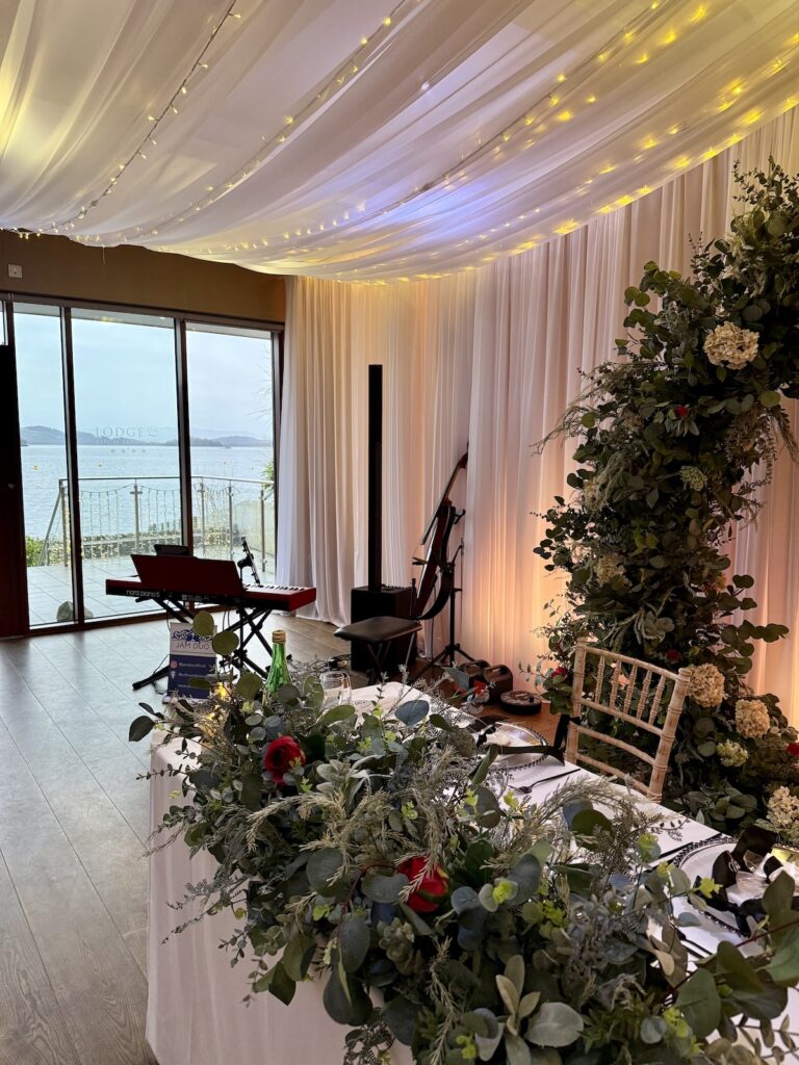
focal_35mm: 24
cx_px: 400
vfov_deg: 71.6
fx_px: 739
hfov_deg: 56.8
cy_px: 532
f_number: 1.78
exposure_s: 1/115
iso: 250
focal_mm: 6.76
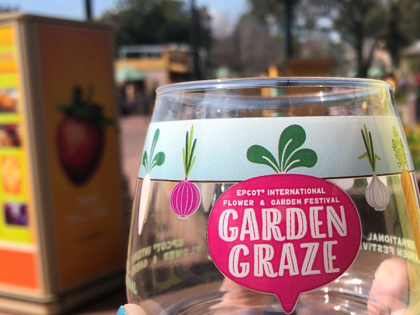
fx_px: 582
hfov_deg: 39.1
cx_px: 290
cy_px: 195
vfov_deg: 30.2
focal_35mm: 48
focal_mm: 3.99
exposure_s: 1/1499
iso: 20
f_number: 1.8
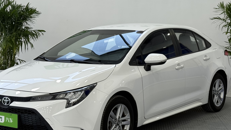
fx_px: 472
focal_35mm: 77
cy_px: 55
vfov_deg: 15.7
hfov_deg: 27.5
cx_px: 121
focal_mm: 6.76
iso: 64
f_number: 1.78
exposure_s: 1/121
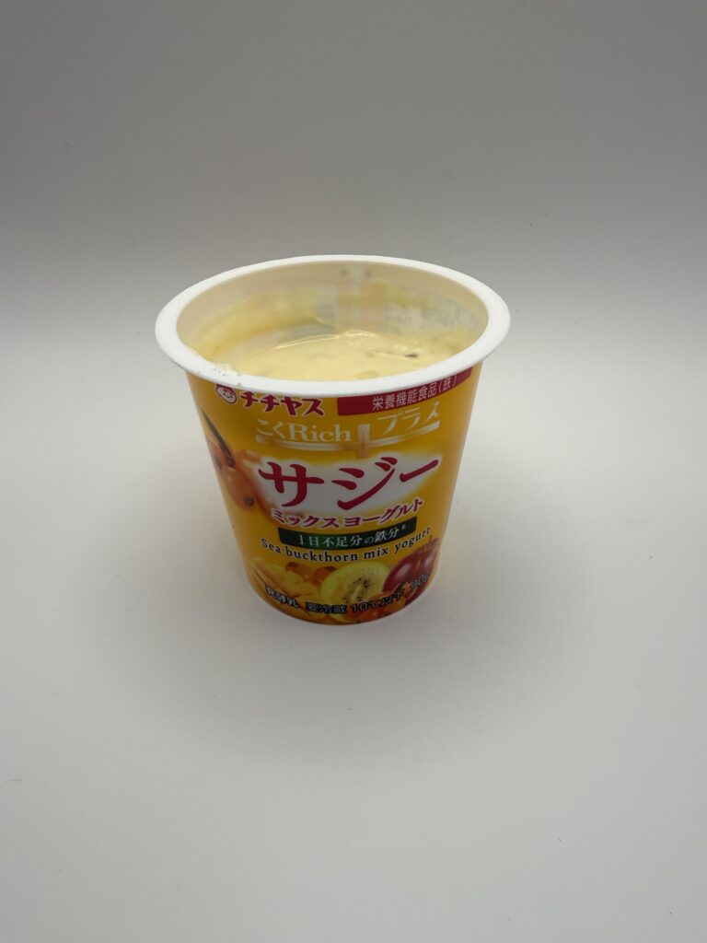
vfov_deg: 71.6
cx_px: 354
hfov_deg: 56.8
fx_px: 654
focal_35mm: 24
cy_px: 472
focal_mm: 2.22
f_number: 2.2
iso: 40
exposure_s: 1/99
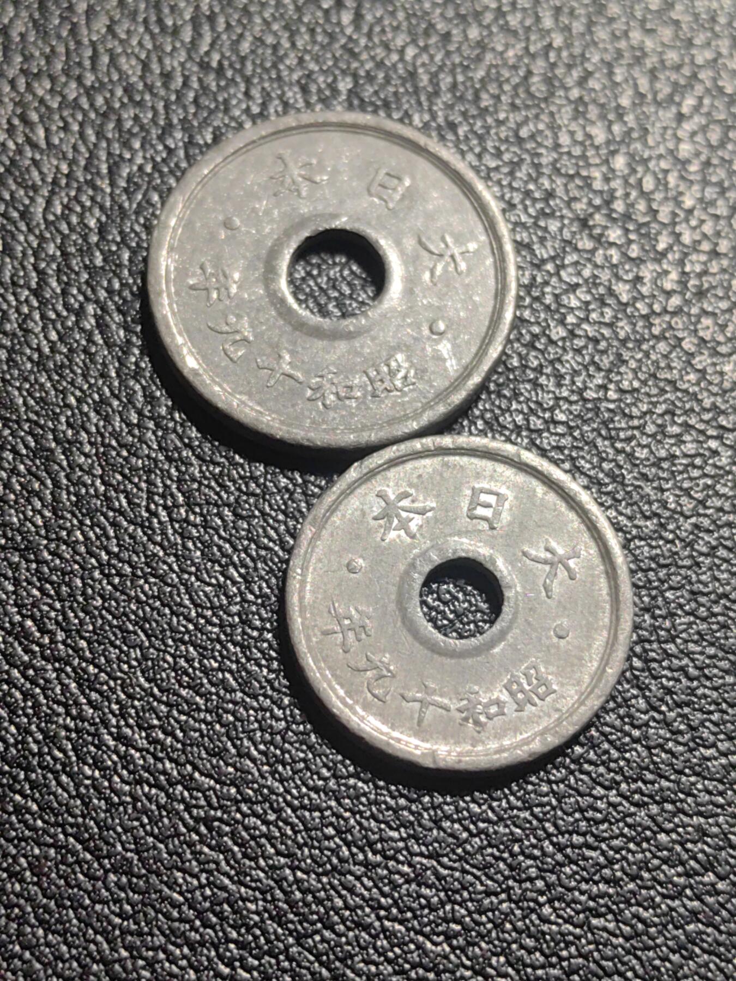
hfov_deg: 25.2
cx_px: 368
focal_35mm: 58
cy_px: 490
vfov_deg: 33.2
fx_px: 1644
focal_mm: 5.75
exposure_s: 1/99.9
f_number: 2
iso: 160
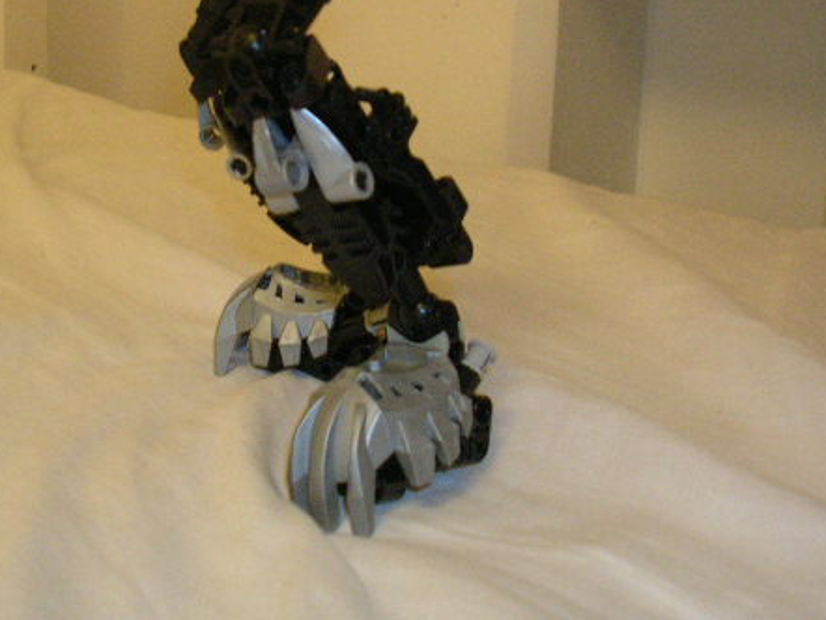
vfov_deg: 26.4
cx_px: 301
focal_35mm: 55
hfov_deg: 34.7
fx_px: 1313
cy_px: 202
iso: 200
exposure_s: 1/12.8
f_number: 2.8
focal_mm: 5.8
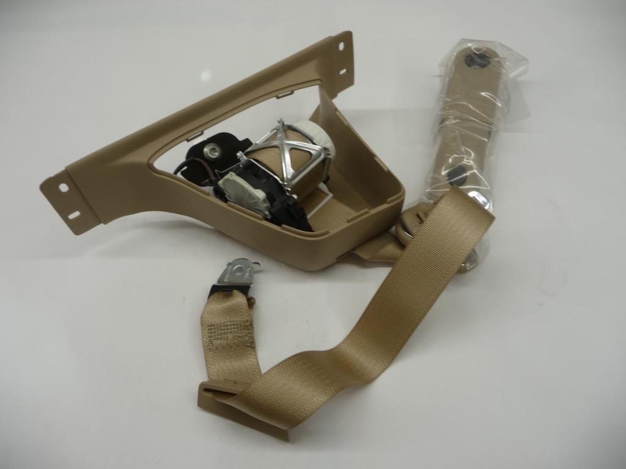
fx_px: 506
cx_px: 313
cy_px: 234
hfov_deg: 63.4
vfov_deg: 49.7
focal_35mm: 28
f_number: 3.3
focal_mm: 4.7
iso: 100
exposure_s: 1/30
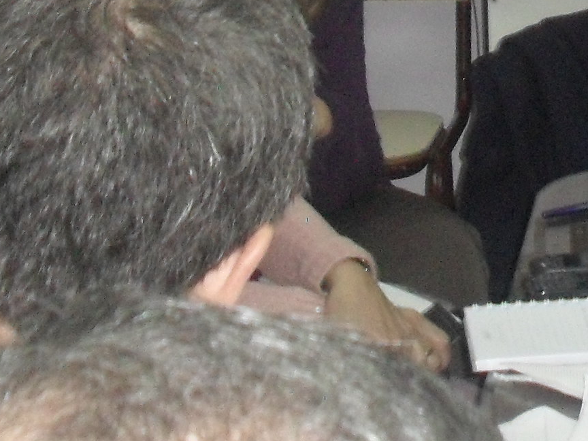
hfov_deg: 11.3
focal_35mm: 162
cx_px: 1090
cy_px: -186
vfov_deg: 9.0
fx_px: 2752
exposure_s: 1/45
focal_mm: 6.3
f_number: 3.2
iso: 200
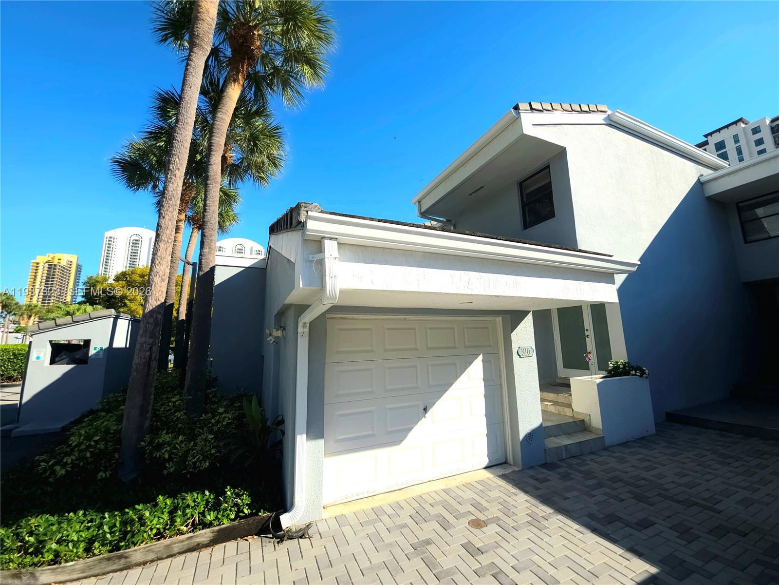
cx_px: 390
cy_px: 292
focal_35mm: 13
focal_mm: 2.2
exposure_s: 1/556
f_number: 1.9
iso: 20
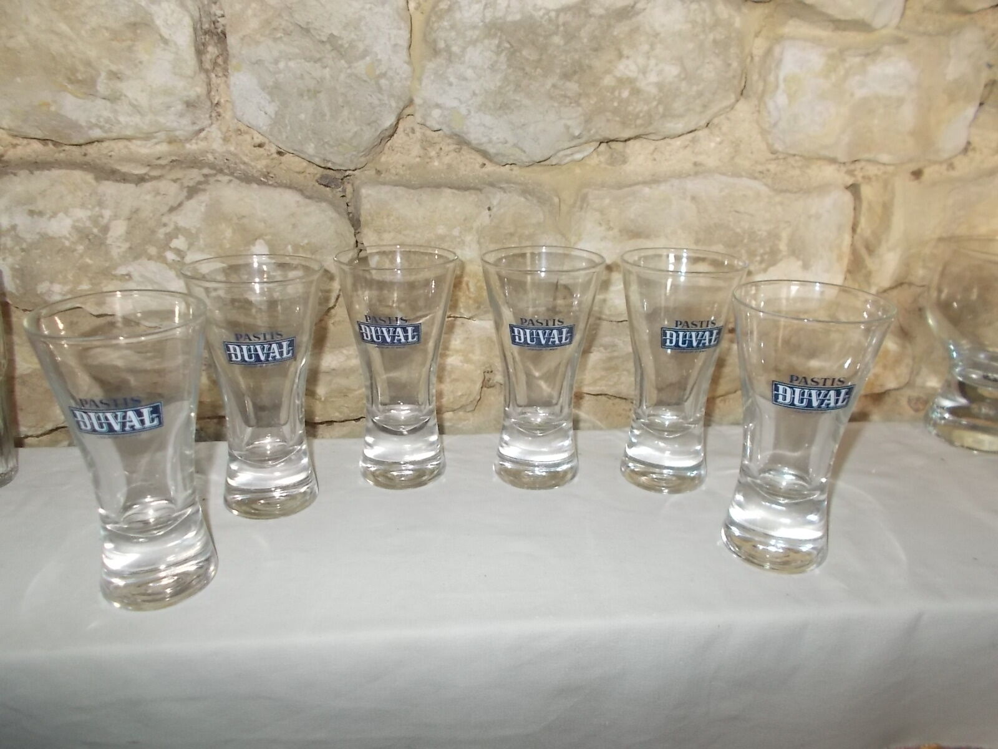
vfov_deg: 53.1
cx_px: 499
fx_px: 750
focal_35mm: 26
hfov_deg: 67.3
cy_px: 374
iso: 200
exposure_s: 1/25
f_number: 3.2
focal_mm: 4.6
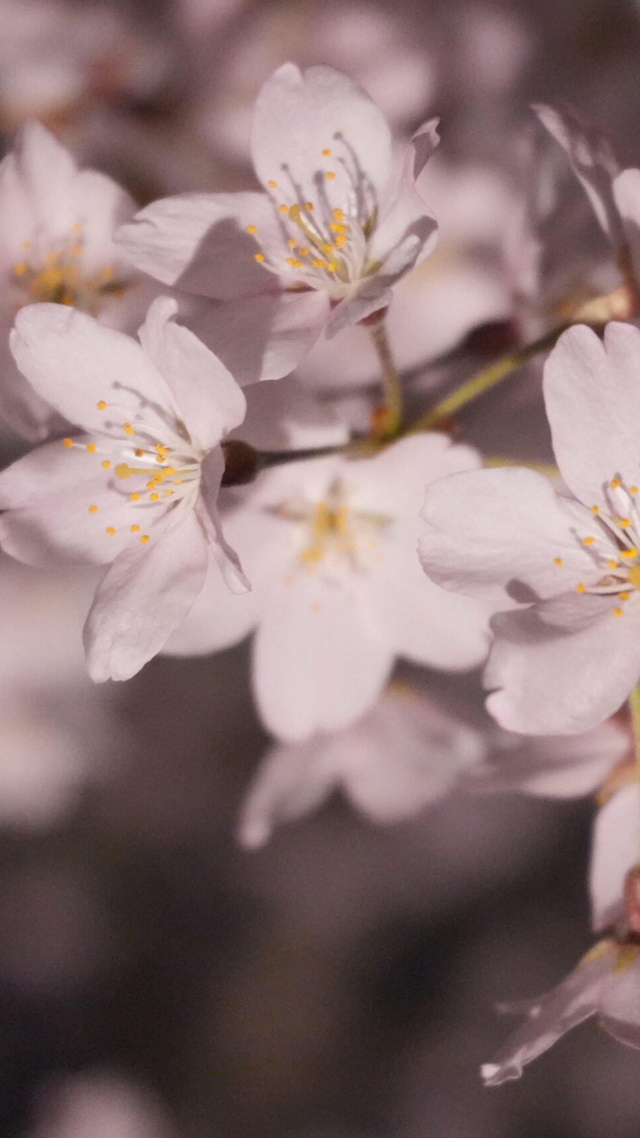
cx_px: 681
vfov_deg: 18.2
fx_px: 3560
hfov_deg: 10.2
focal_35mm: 118
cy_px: 569
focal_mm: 50
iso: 6400
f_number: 5.6
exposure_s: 1/80
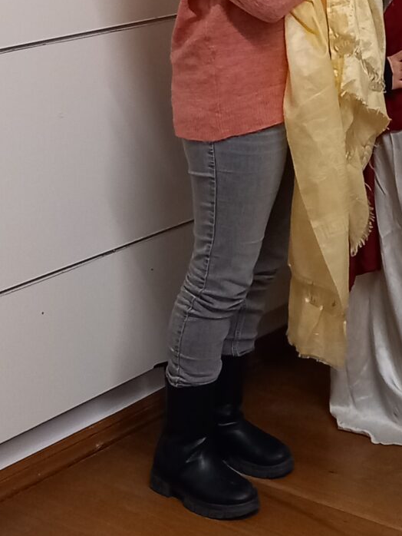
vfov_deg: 19.5
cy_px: 65
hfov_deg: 14.2
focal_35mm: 99
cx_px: 565
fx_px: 1532
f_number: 1.8
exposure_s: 1/33.3
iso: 250
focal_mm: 4
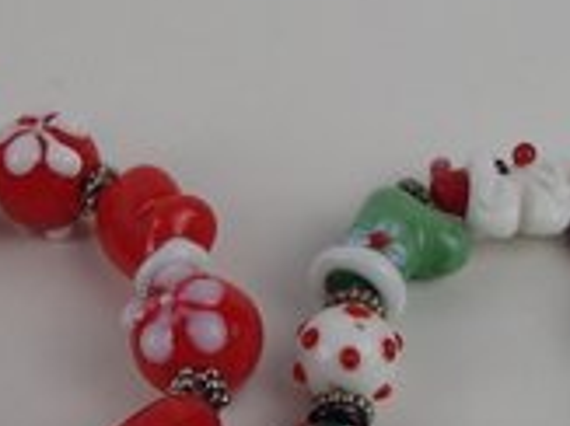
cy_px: 393
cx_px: 222
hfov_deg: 25.0
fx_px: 1283
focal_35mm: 78
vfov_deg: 18.5
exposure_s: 1/160
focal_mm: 6.64
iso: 250
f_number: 4.7
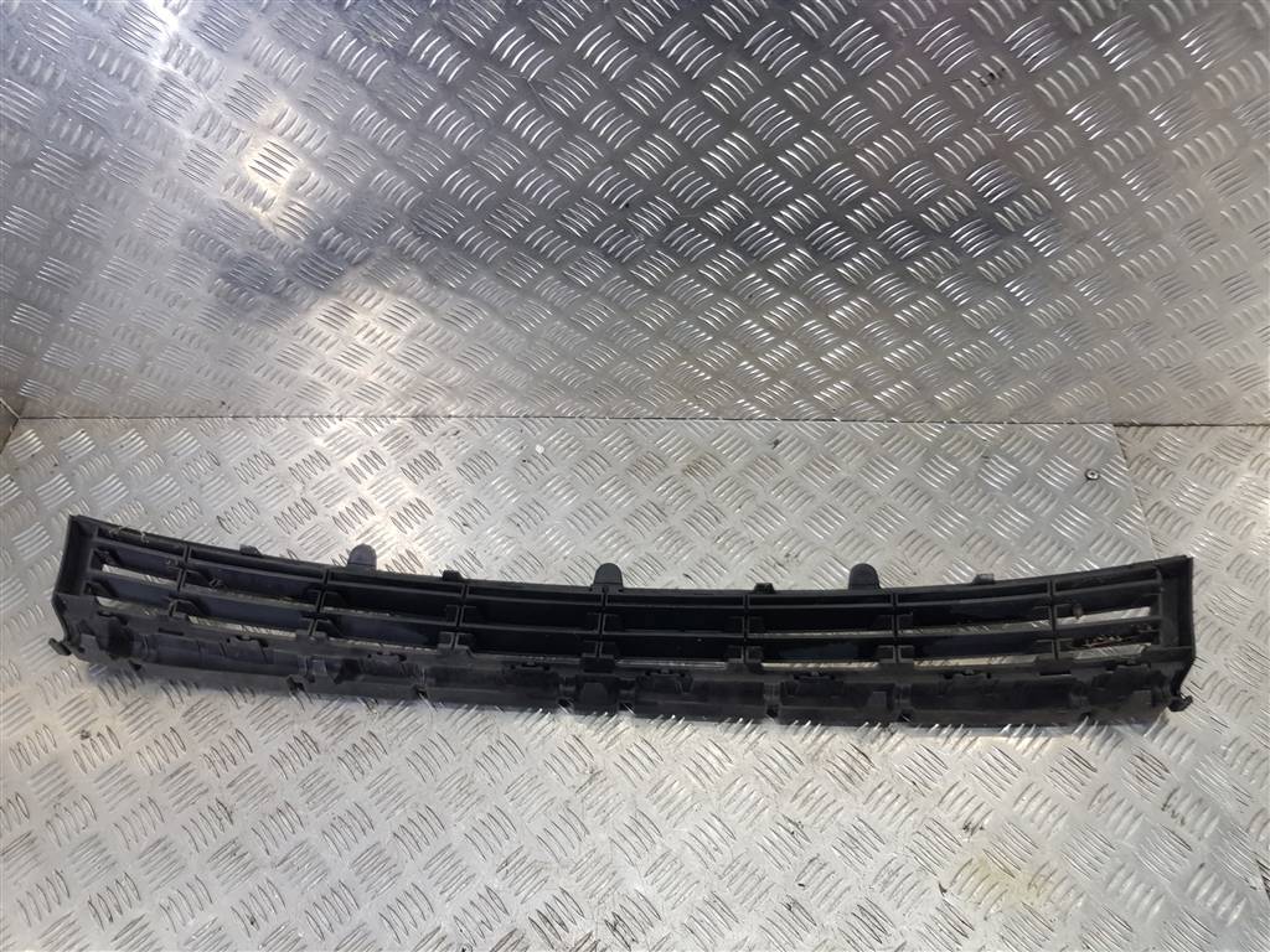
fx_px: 954
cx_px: 635
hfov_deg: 67.3
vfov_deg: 53.1
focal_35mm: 26
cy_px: 476
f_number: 1.7
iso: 80
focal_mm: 4.3
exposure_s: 1/100
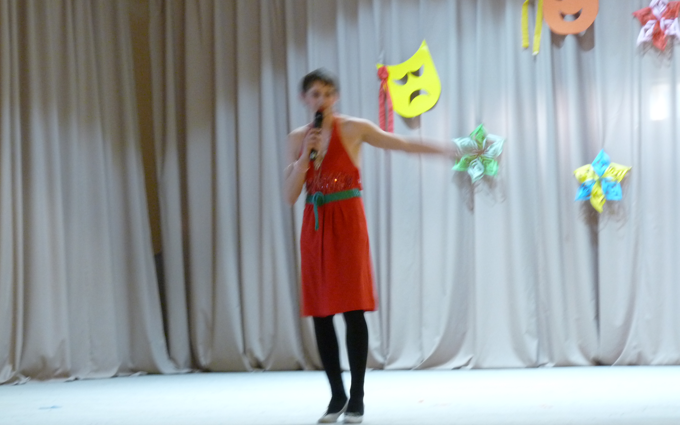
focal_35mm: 104
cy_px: 222
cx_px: 340
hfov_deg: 20.0
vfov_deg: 12.6
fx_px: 1927
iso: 400
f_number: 3.6
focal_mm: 17.4
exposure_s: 1/8
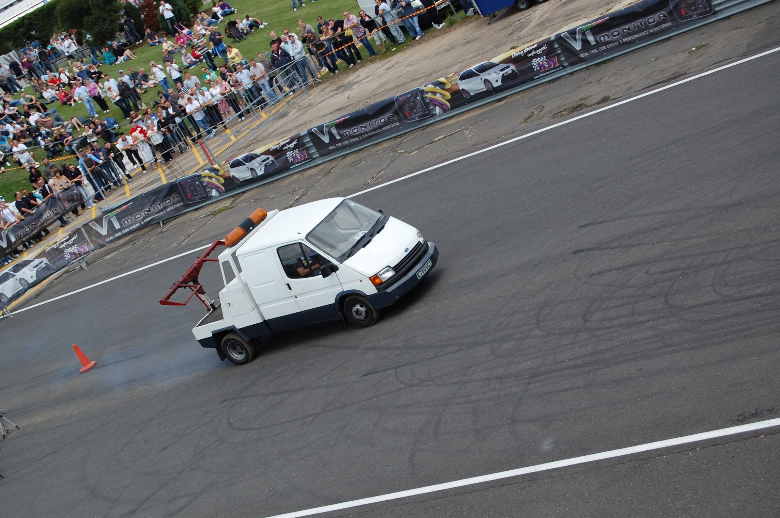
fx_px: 1786
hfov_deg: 24.6
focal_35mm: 82
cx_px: 390
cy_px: 259
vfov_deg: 16.5
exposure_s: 1/250
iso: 200
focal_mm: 55
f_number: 8
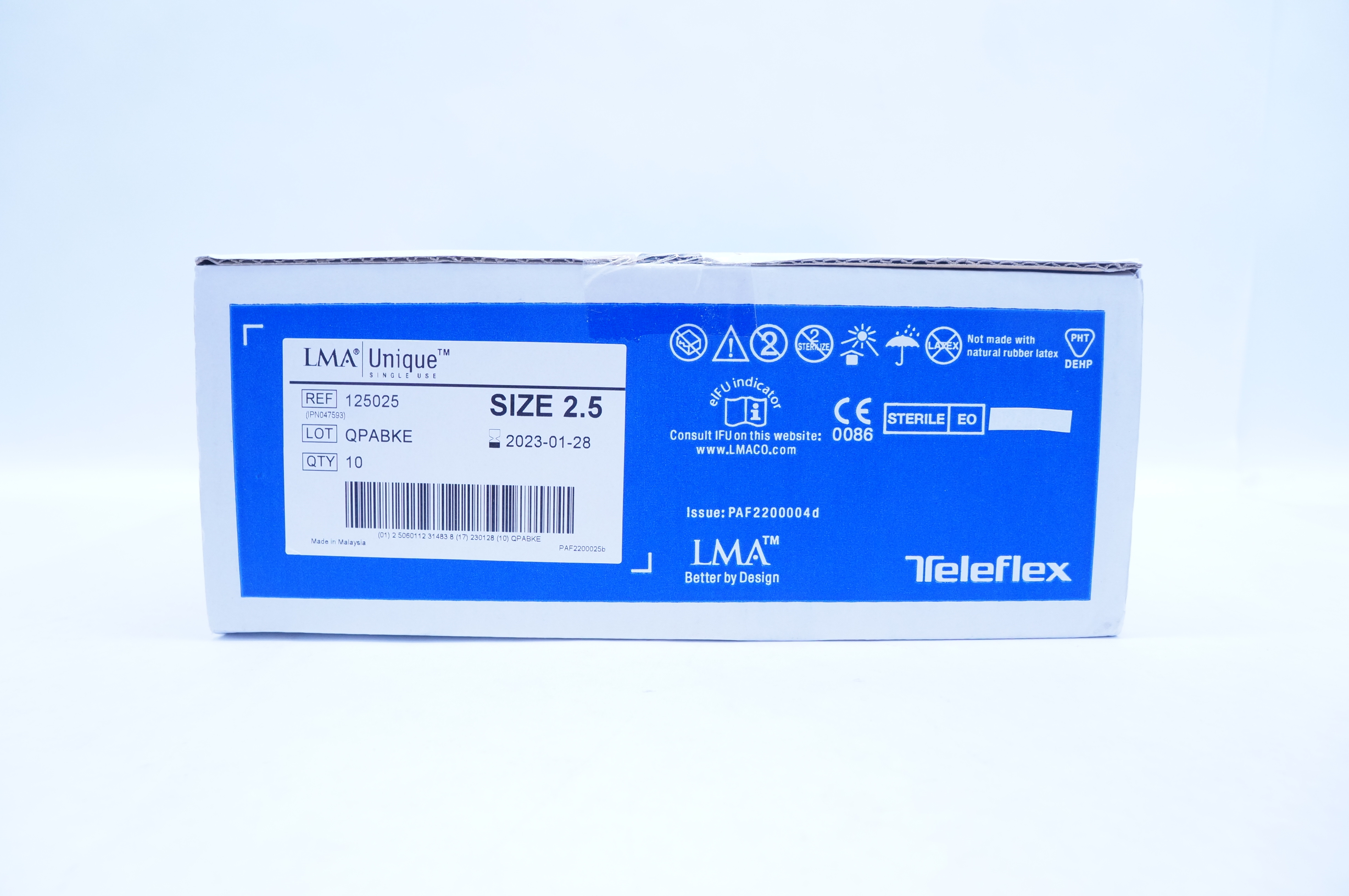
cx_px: 674
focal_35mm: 27
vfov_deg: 47.8
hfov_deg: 67.4
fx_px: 1011
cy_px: 448
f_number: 5.6
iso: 800
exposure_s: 1/80
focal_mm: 18
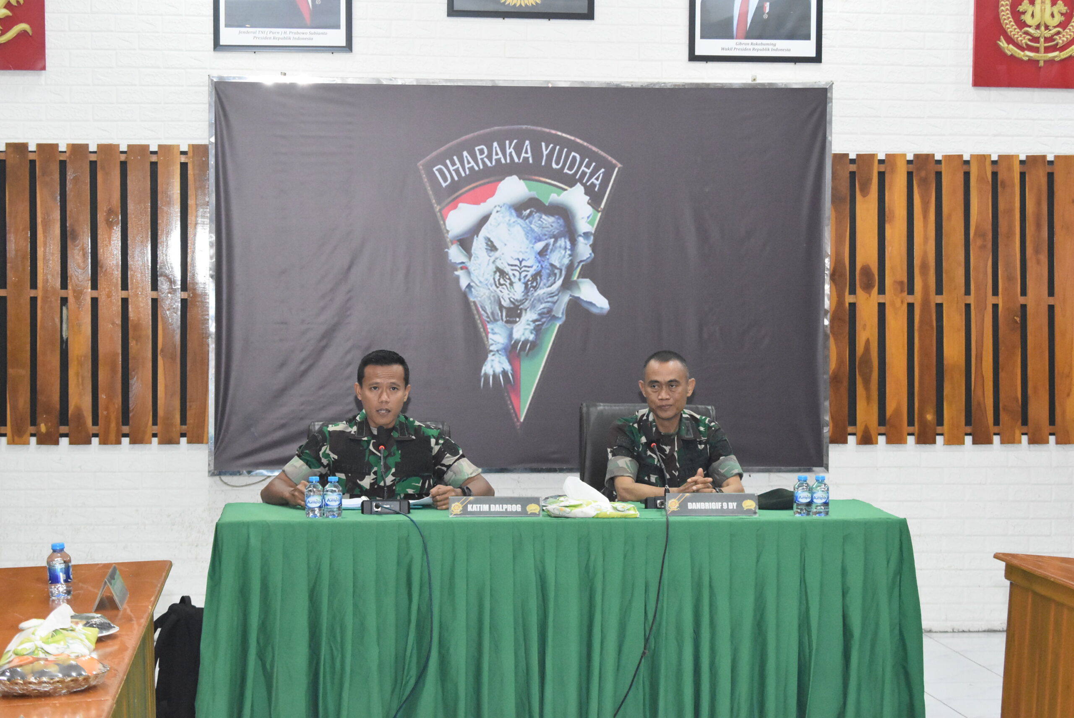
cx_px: 537
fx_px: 2463
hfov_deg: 24.6
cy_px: 359
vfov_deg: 16.6
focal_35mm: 82
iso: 4500
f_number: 5.6
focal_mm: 55
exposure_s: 1/60
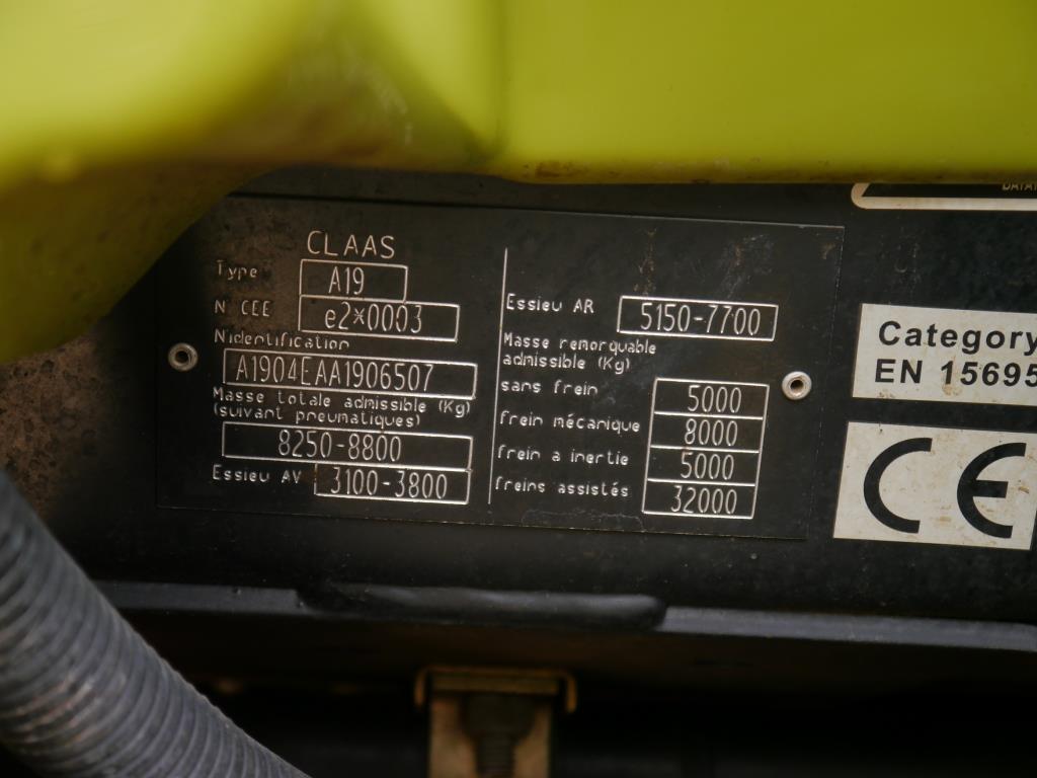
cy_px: 389
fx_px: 2037
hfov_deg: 28.6
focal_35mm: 68
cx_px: 518
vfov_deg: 21.6
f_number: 5.2
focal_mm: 34
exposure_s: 1/80
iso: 250
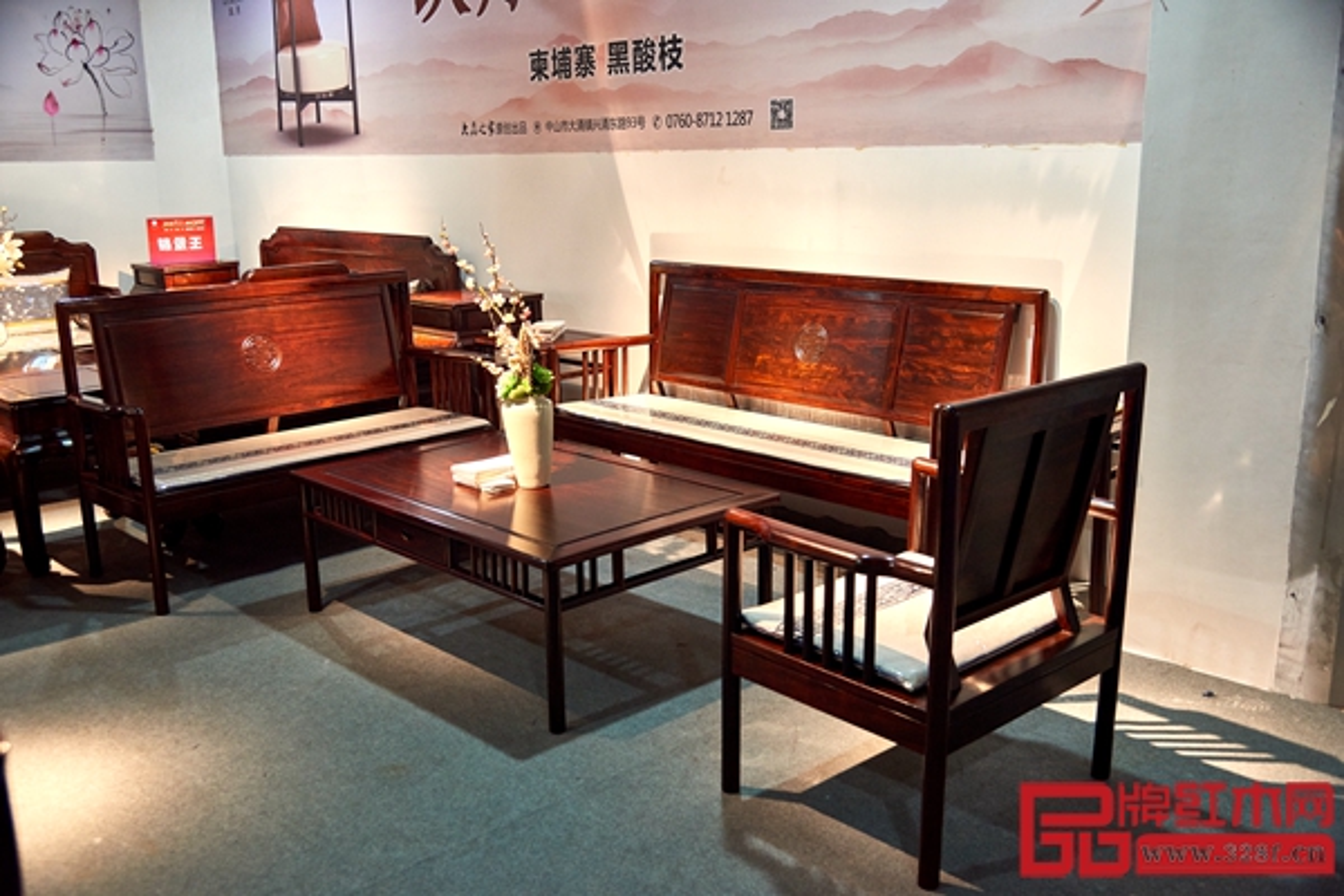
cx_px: 672
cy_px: 448
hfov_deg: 55.8
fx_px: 1269
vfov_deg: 38.9
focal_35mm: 34
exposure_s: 1/80
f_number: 4
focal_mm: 34
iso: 1600
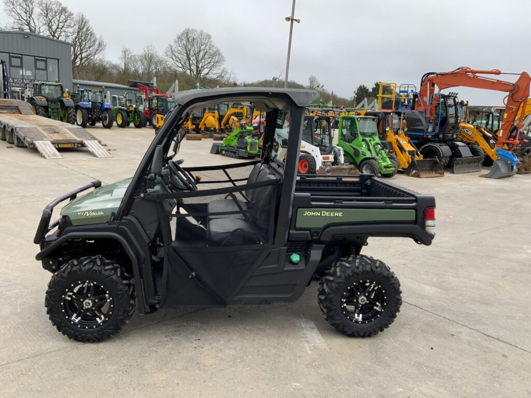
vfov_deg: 48.2
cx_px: 266
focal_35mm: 29
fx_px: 445
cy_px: 199
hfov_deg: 61.7
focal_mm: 3
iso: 20
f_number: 1.8
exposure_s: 1/122
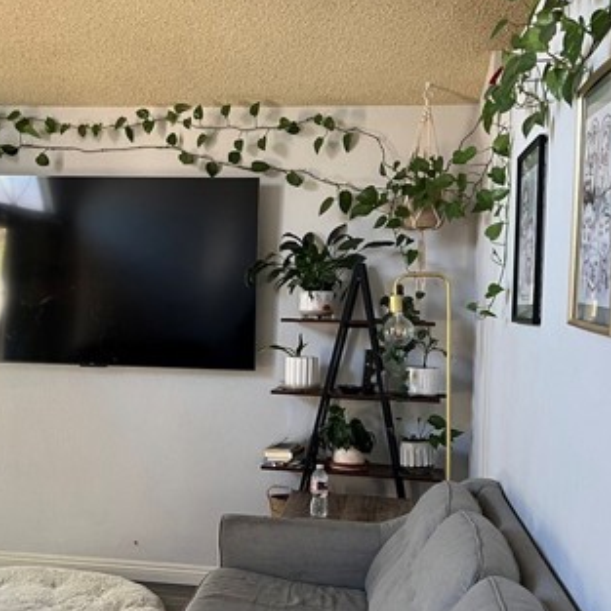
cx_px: 224
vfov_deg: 36.1
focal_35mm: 47
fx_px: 939
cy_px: 320
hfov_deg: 35.8
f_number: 1.5
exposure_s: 1/87
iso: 125
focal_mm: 5.7
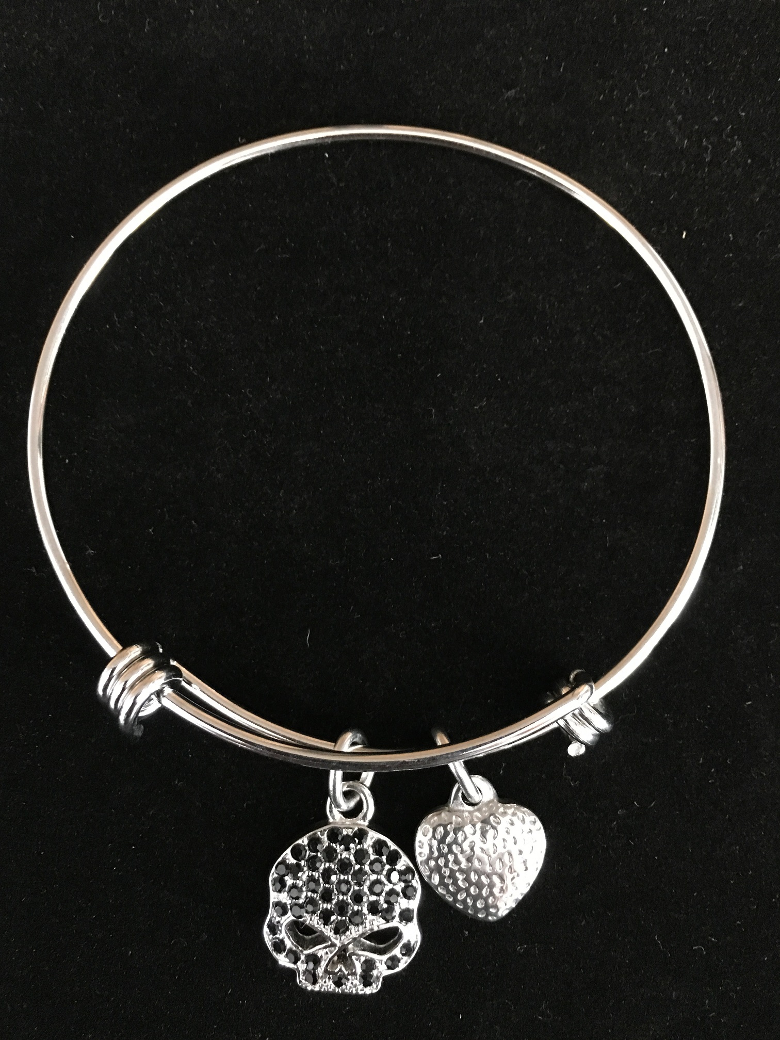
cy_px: 520
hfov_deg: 48.2
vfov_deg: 61.7
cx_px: 390
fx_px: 871
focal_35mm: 29
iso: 500
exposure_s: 1/15
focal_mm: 4.15
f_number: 2.2
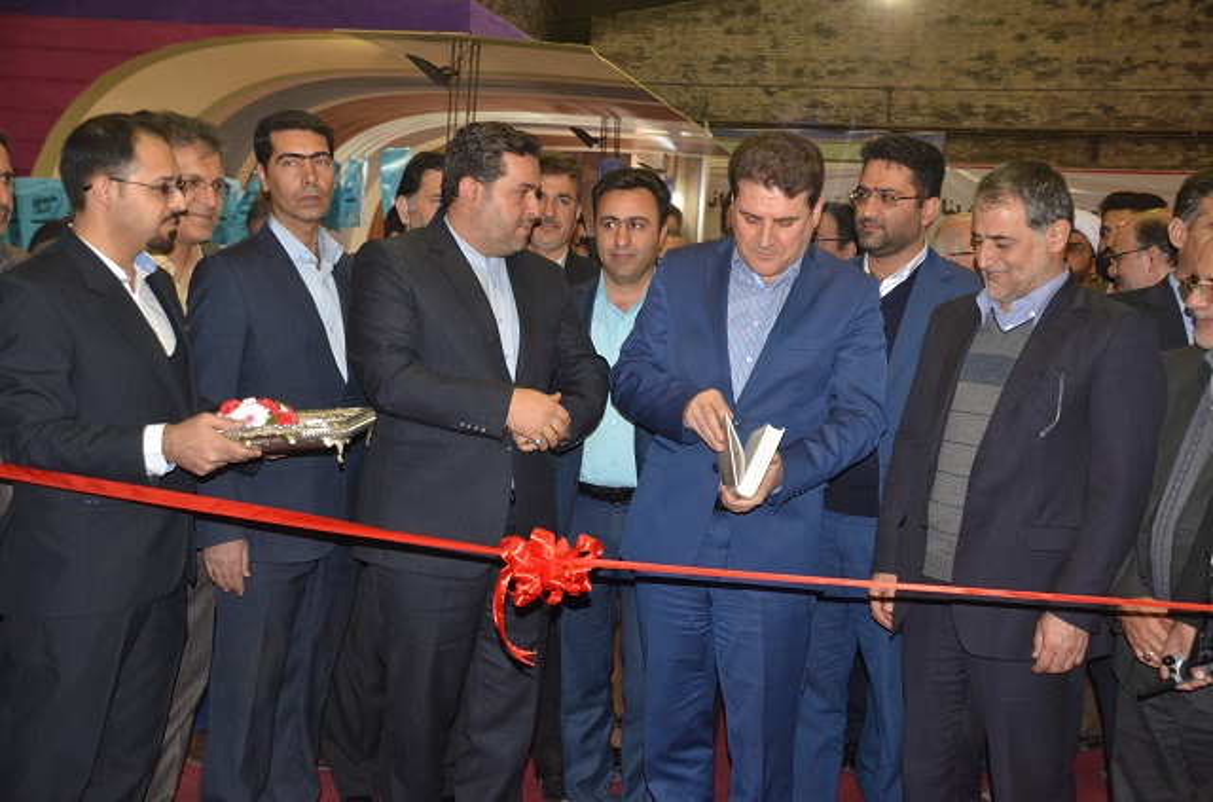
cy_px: 401
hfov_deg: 46.5
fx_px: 1411
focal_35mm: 42
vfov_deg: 31.7
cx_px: 606
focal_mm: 28
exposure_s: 1/60
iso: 800
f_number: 4
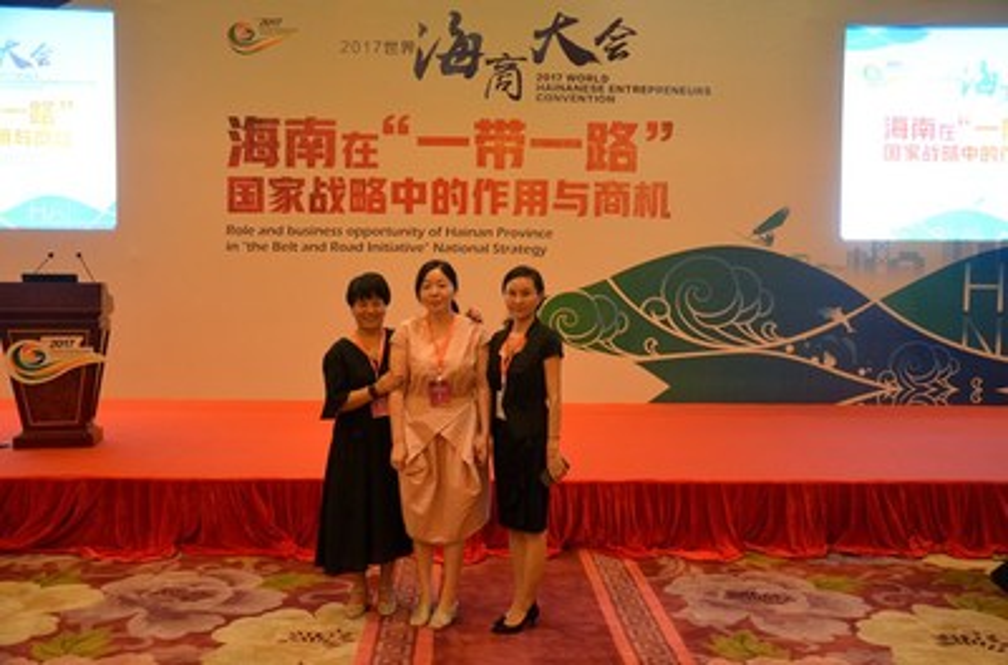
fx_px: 921
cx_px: 504
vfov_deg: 39.7
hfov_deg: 57.4
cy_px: 332
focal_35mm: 33
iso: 2000
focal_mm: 22
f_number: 3.8
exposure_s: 1/50
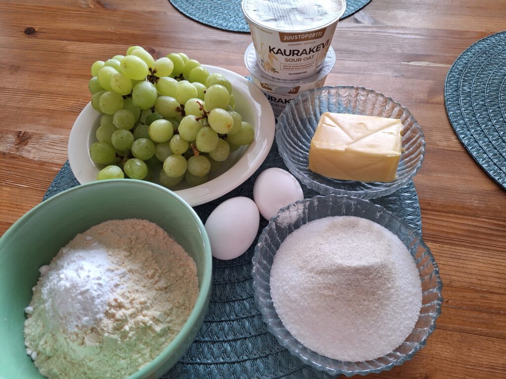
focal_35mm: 23
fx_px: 336
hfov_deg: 73.9
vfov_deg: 58.9
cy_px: 190
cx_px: 253
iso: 200
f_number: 1.8
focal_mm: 5.54
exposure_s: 1/50
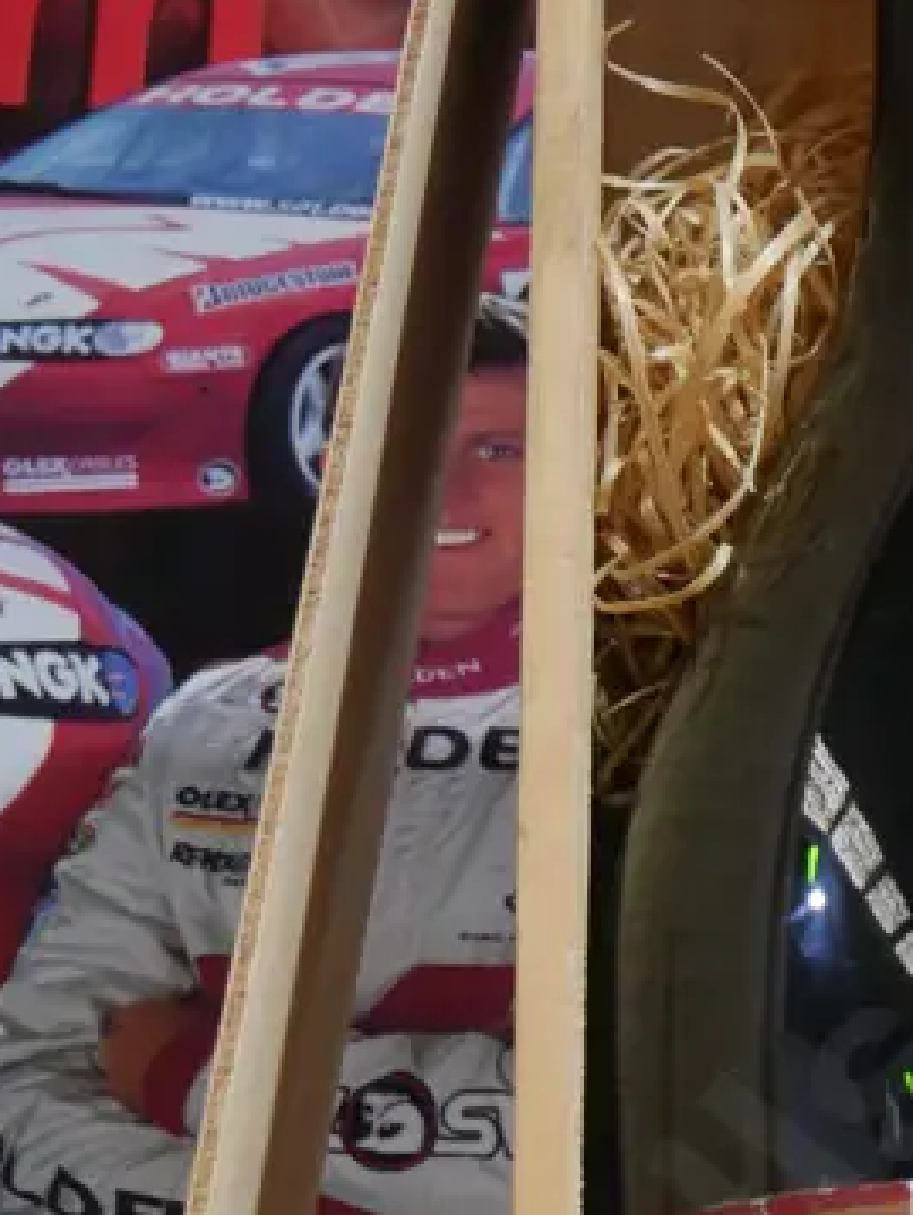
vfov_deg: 19.0
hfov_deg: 13.9
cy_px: 794
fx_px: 3618
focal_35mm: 103
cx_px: 1105
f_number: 4
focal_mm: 18
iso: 1000
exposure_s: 1/60
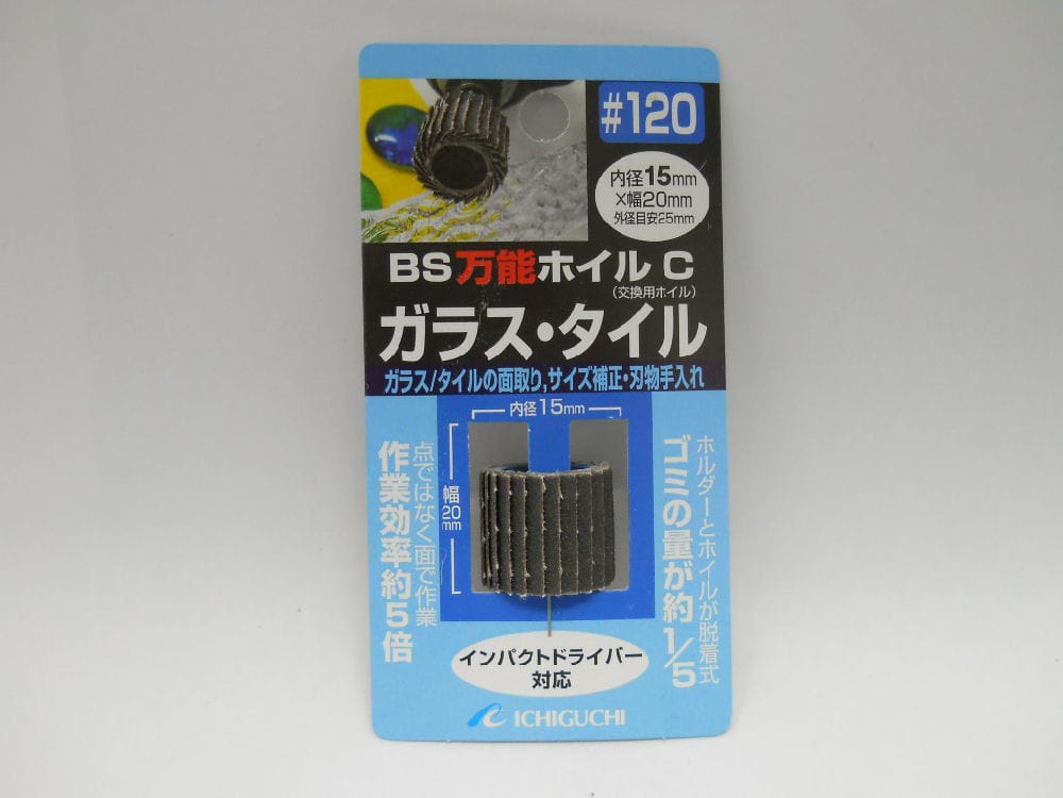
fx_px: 1259
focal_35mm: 41
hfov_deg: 45.8
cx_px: 532
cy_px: 399
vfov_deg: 35.1
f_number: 3.1
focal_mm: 6.72
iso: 200
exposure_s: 1/30
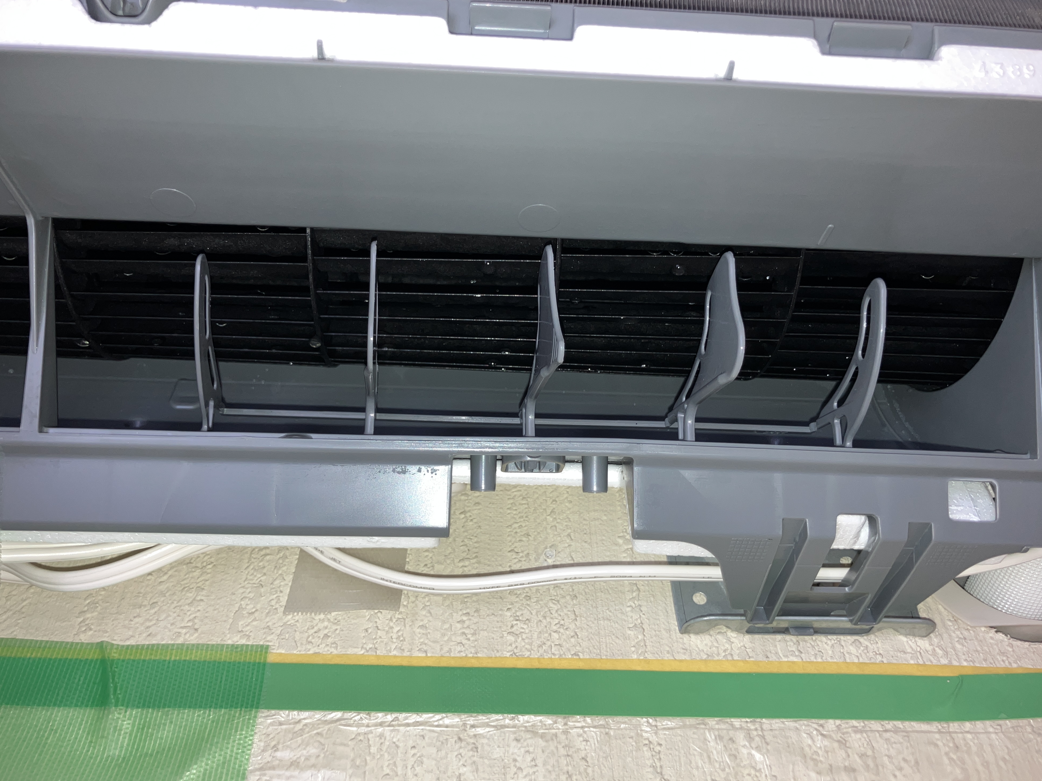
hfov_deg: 61.7
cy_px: 385
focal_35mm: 29
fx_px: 873
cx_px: 528
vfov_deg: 48.2
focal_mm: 3.99
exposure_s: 1/5
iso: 32
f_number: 1.8
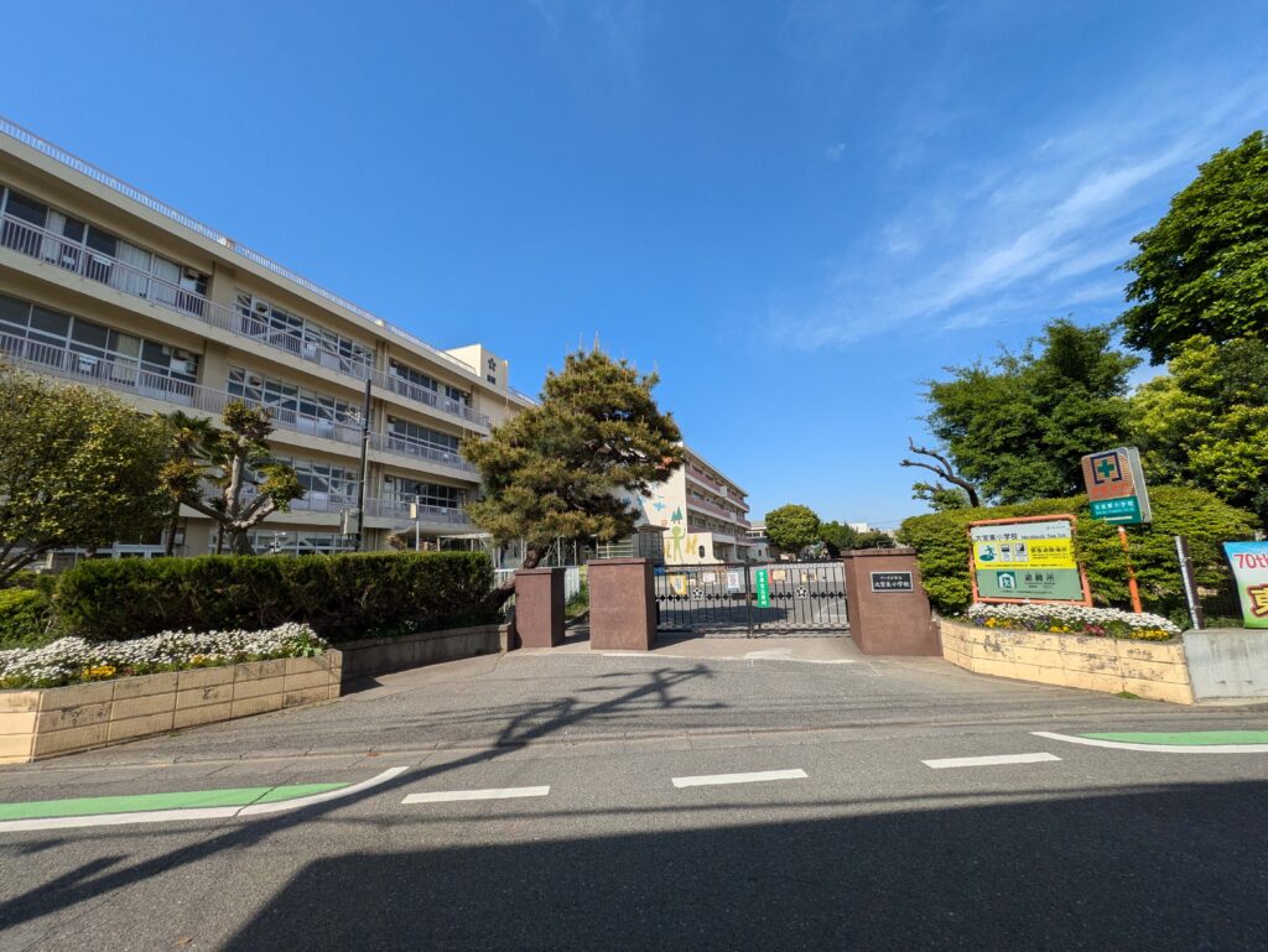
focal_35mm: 14
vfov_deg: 85.7
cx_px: 634
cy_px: 476
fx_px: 513
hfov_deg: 102.0
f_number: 2.2
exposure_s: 1/2100
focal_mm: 1.83
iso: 48
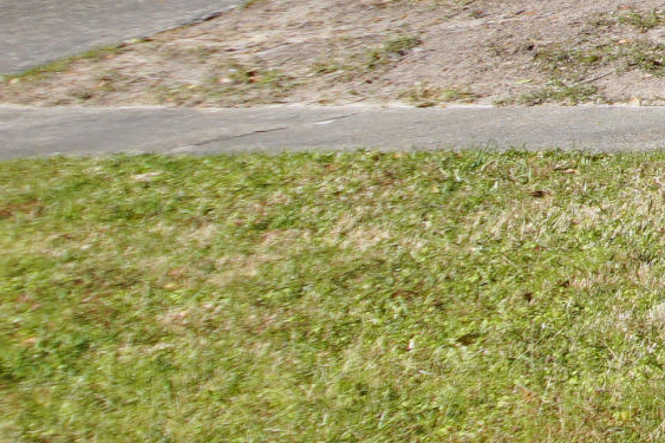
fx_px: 1773
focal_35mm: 96
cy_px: -350
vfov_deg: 12.9
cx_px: 1671
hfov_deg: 13.7
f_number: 6.3
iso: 100
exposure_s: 1/320
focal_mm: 12
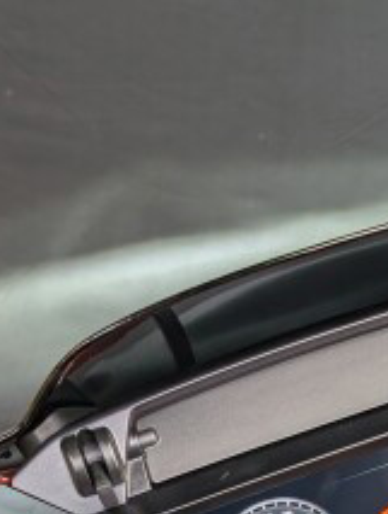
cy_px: 555
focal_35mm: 90
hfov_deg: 15.8
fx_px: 1338
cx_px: 482
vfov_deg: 20.7
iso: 39
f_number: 1.68
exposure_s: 1/24
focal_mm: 6.9
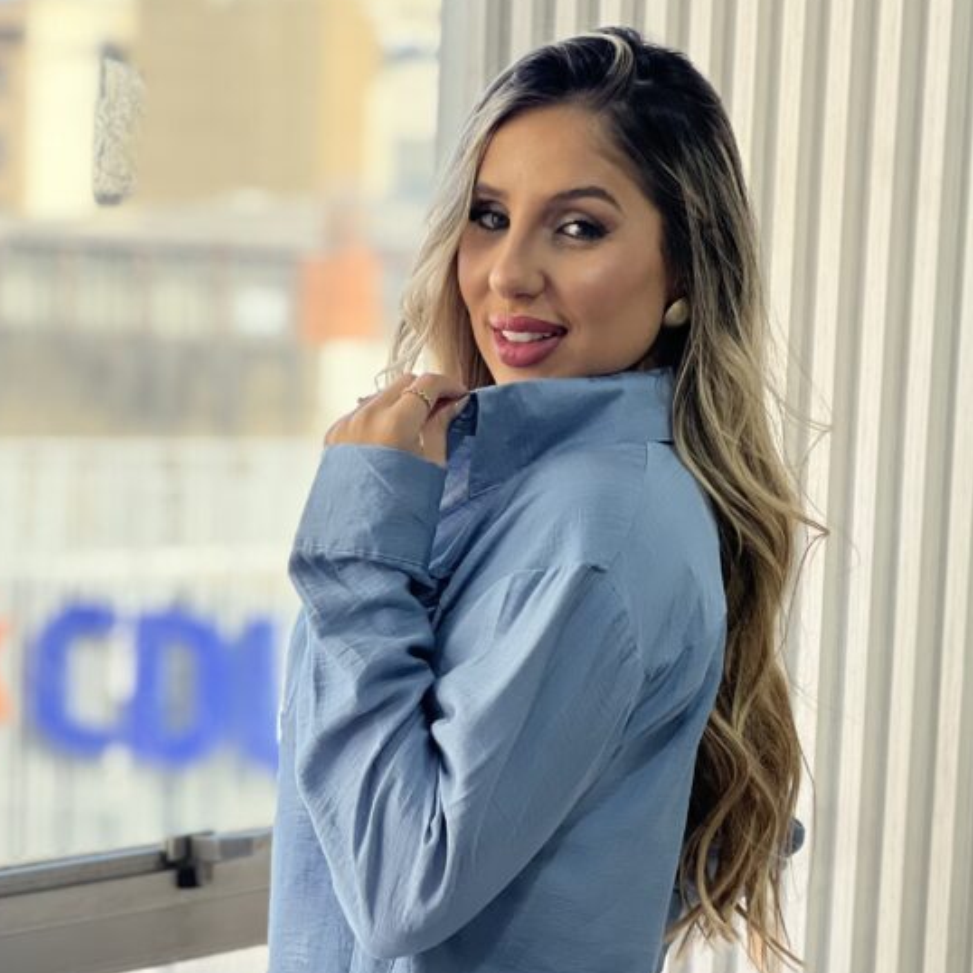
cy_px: 831
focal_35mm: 118
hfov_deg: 14.8
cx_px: 553
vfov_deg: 14.7
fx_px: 3753
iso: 64
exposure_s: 1/120
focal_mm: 9
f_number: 2.8
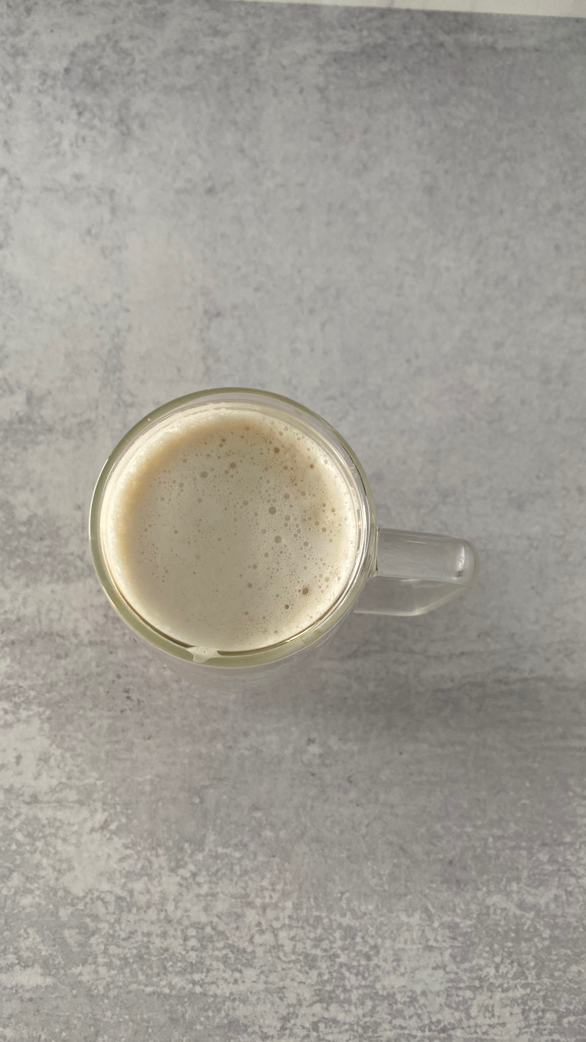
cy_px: 527
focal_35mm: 29
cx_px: 279
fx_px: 801
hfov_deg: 40.2
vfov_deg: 66.1
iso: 125
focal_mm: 4.25
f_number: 1.8
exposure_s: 1/118
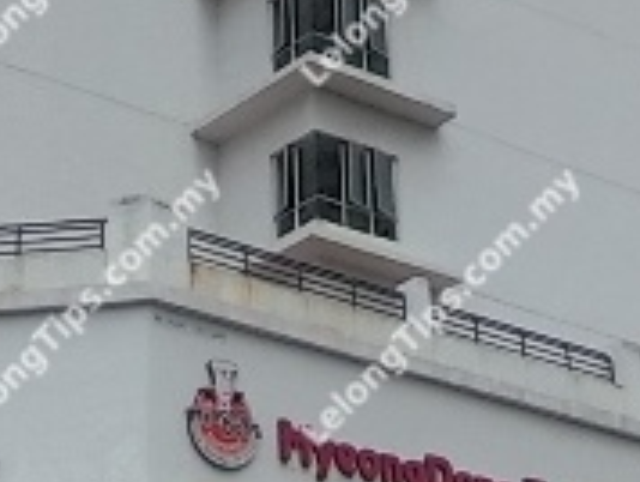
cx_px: 367
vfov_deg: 12.2
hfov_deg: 17.4
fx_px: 2092
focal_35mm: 113
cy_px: -333
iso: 50
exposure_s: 1/2214
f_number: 2.2
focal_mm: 1.65
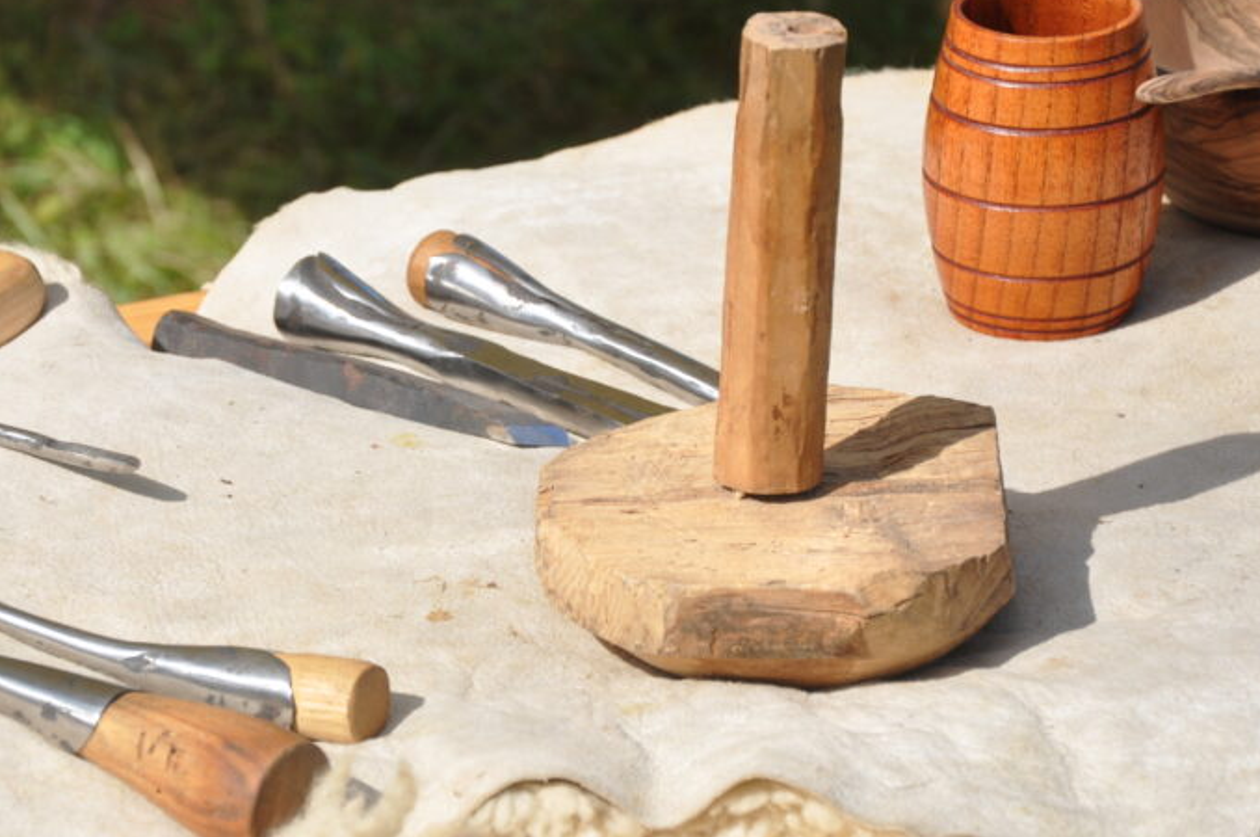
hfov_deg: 10.1
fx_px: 7130
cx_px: 474
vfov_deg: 6.7
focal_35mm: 204
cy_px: 472
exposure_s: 1/640
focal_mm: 90
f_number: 6.3
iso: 320
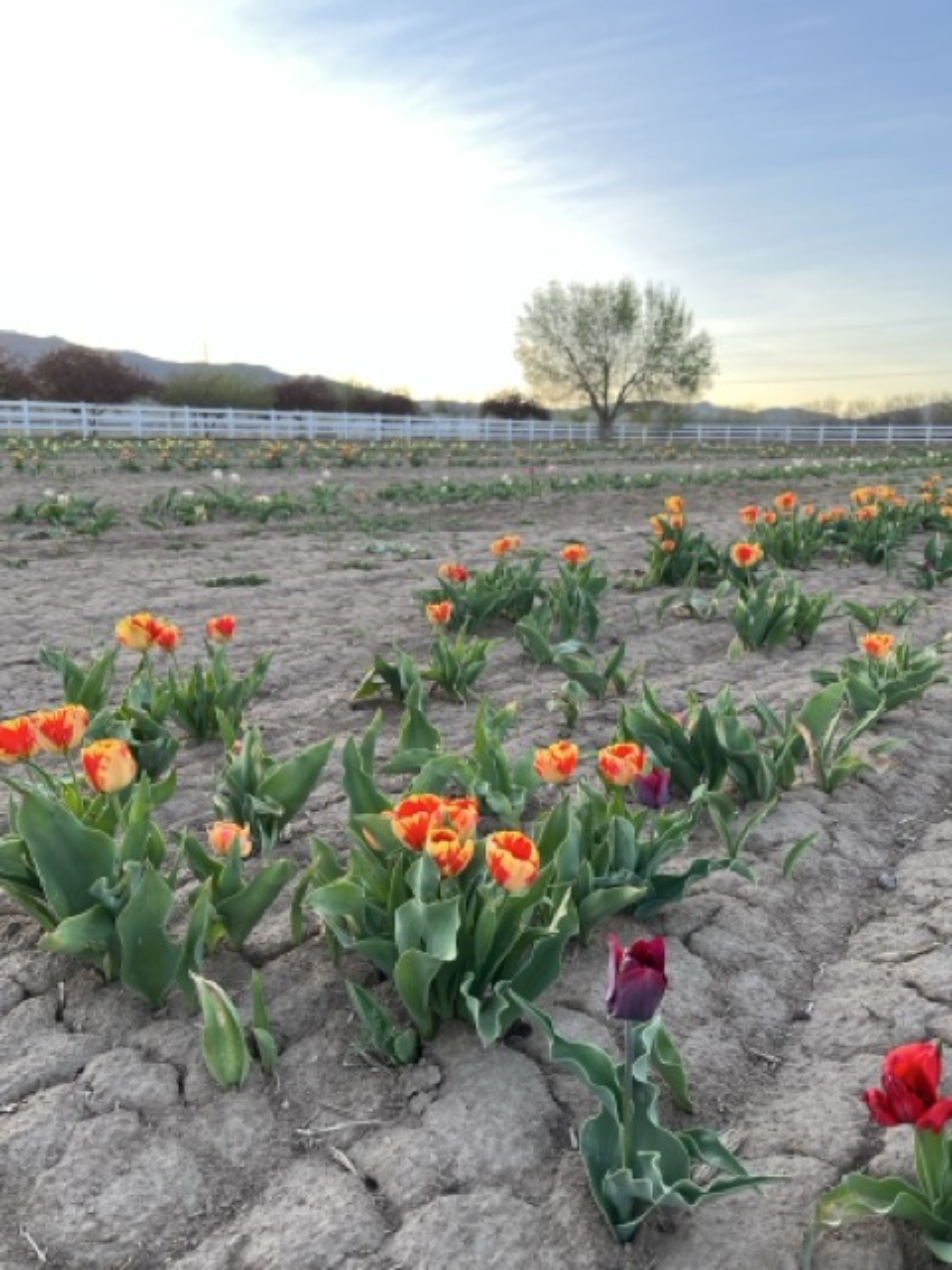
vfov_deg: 67.3
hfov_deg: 53.1
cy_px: 635
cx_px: 476
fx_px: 953
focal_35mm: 26
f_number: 1.6
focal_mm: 5.1
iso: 64
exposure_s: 1/143
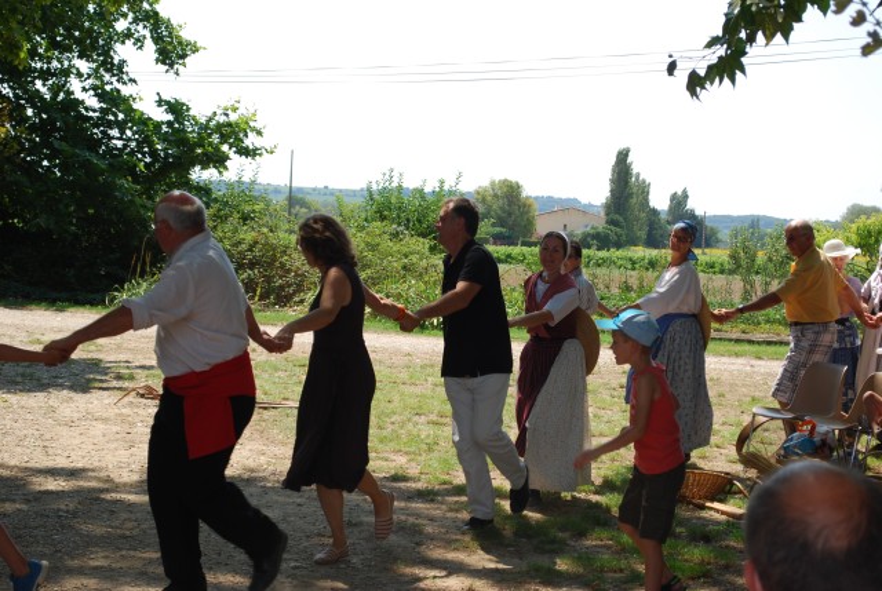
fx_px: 1914
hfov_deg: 25.9
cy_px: 296
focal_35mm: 78
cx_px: 441
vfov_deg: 17.6
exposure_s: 1/200
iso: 100
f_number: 6.3
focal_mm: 52
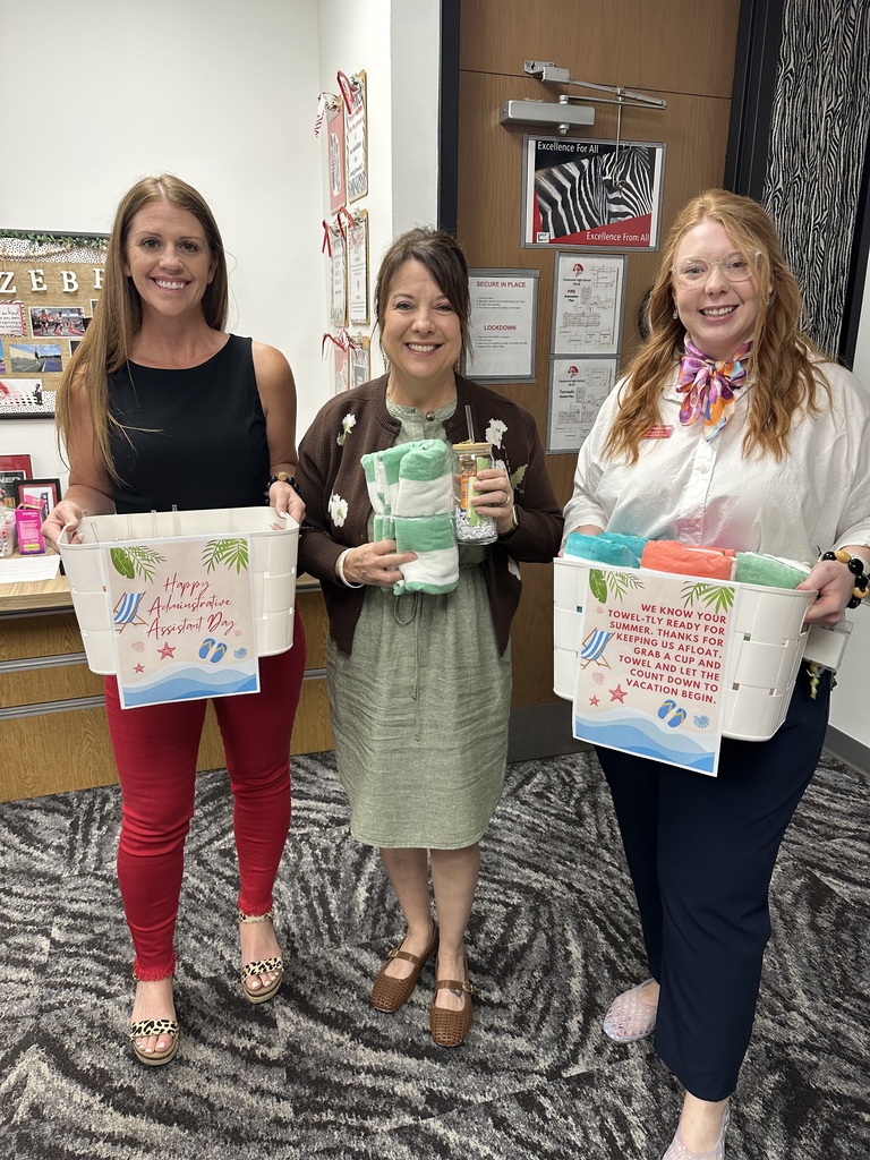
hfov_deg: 56.8
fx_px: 804
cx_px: 435
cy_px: 580
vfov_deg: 71.6
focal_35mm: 24
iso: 160
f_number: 1.78
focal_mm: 6.86
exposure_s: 1/60
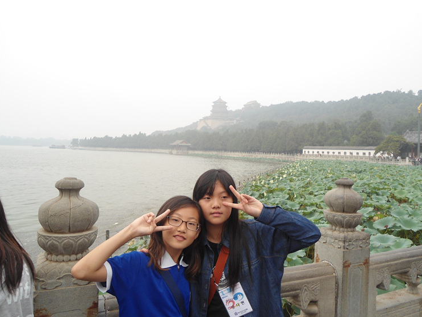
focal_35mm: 28
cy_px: 161
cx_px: 223
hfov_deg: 63.4
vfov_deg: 49.7
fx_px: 341
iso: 80
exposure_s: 1/640
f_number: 2.8
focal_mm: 4.7
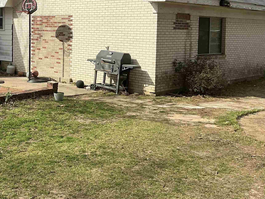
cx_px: 34
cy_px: 50
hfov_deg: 36.2
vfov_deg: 28.7
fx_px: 383
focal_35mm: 50
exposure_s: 1/1675
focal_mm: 3
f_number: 1.8
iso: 25
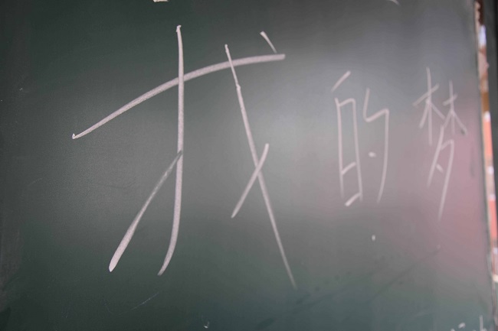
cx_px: 249
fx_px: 519
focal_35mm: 38
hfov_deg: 51.3
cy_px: 166
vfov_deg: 35.5
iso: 100
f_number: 4
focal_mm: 25
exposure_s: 1/25
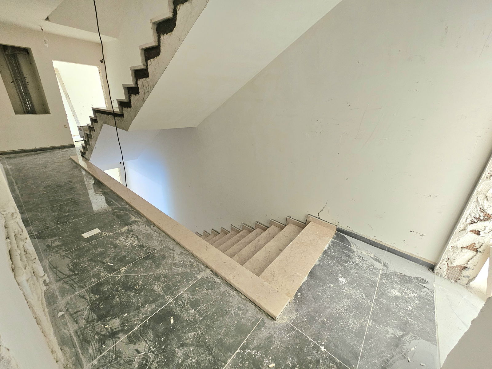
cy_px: 184
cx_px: 246
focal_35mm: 13
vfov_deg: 89.9
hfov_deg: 106.2
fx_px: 185
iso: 400
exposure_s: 1/33.4
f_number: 2.2
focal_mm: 2.2
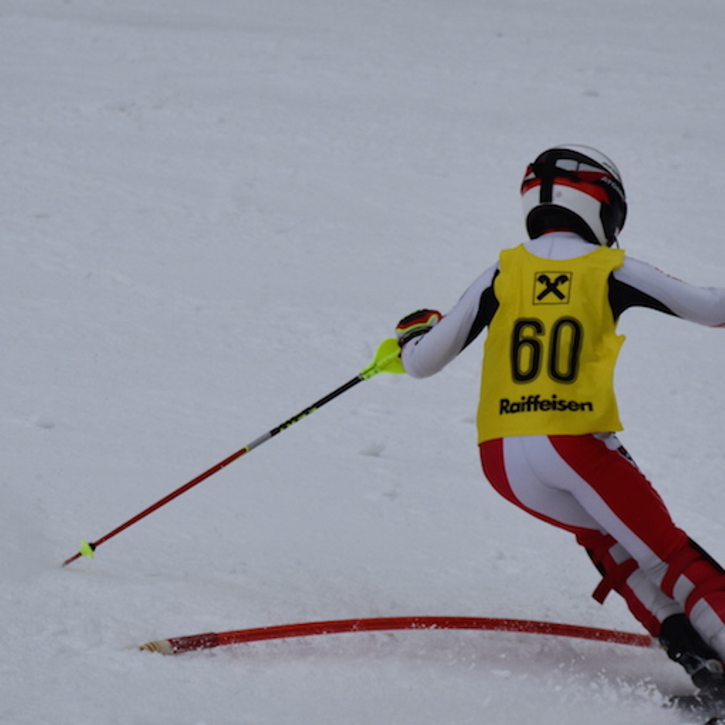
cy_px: 478
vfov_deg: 6.5
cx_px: 296
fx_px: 6403
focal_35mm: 270
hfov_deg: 6.5
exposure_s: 1/1600
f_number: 6.3
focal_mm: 75
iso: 400
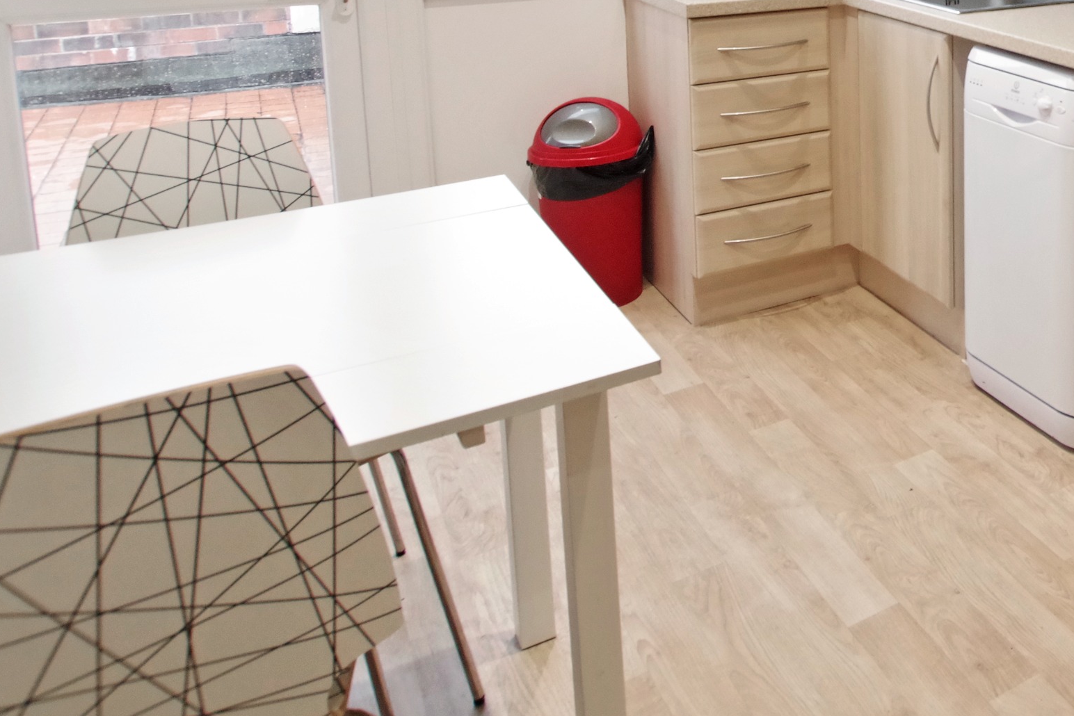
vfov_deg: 34.7
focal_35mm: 34
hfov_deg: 45.9
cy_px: -26
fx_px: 1014
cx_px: 1097
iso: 1600
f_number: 5.6
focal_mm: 10
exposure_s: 1/30
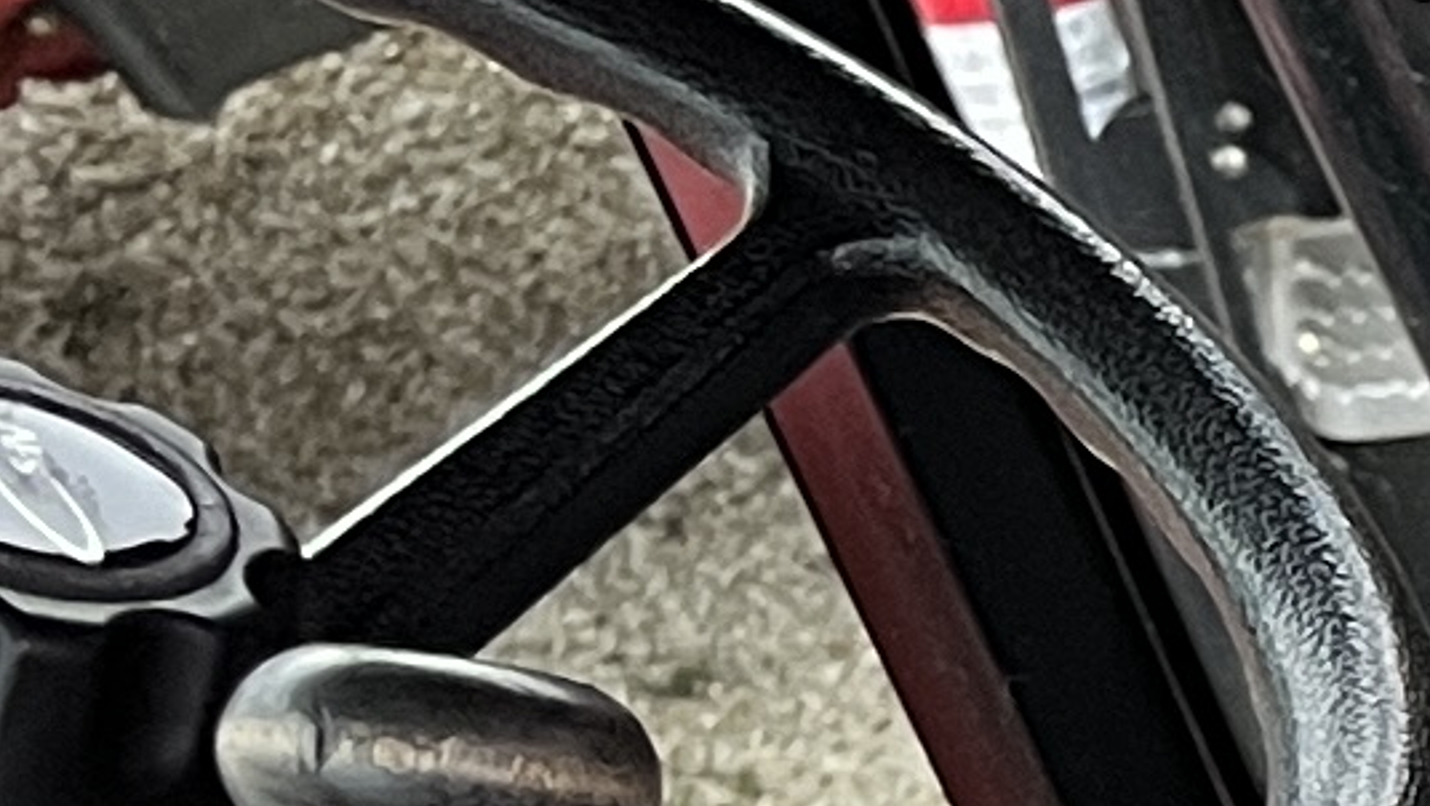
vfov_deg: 5.6
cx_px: 4266
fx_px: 8080
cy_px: 1713
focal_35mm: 213
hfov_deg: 8.5
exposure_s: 1/80
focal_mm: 5.1
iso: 125
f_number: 1.6
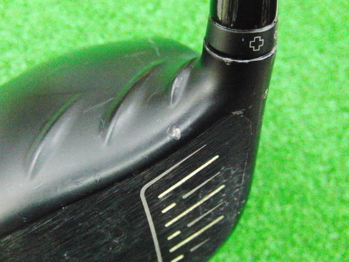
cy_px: 131
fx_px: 373
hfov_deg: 50.1
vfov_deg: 38.7
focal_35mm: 37
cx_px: 174
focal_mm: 6.42
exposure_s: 1/60
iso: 3200
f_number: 3.6
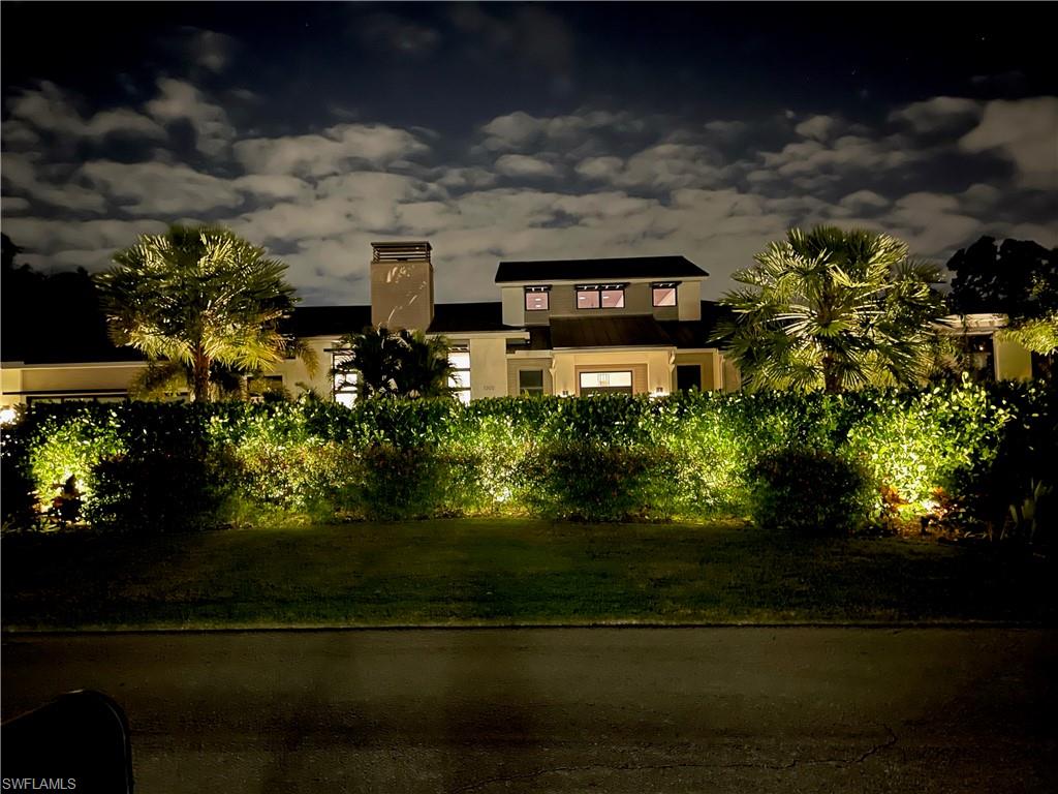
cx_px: 529
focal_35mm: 26
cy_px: 397
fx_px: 795
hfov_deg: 67.3
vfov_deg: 53.1
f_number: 1.6
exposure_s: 1/2
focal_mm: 5.1
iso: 1250
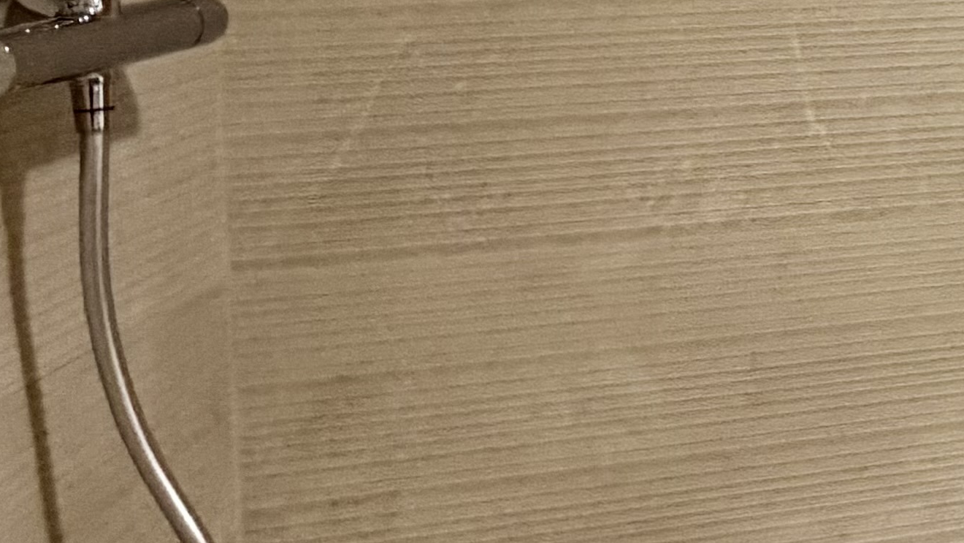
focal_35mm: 66
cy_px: -99
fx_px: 1687
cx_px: 1638
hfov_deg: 22.4
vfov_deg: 17.5
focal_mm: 2.22
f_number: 2.2
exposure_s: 1/81
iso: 320
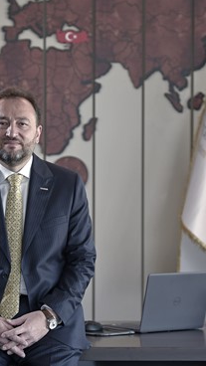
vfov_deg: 12.4
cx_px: 43
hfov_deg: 7.0
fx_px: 1690
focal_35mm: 174
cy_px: 174
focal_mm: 102
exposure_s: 1/250
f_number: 2.8
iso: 400
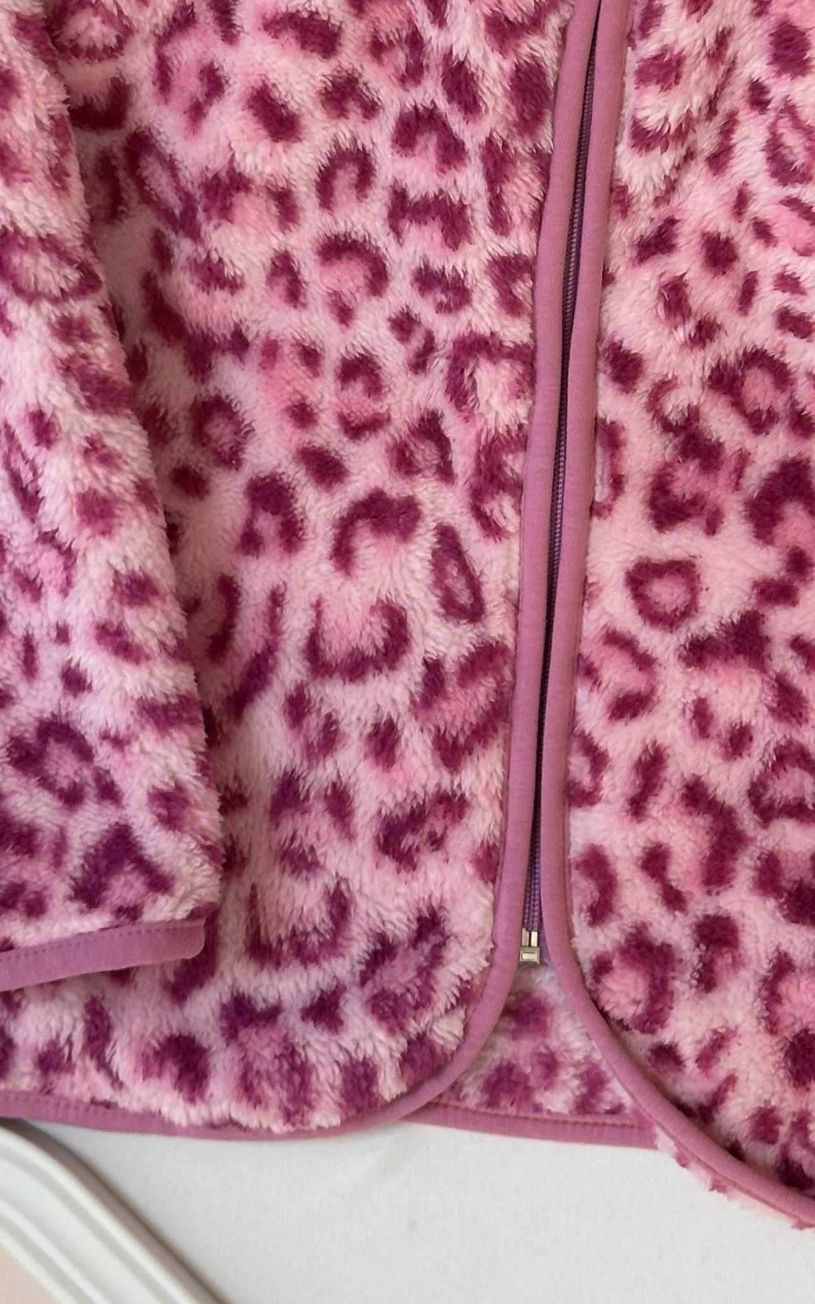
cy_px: 310
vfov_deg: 20.8
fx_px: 3518
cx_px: 645
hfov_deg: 13.2
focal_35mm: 99
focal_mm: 6.86
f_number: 1.78
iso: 100
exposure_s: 1/60
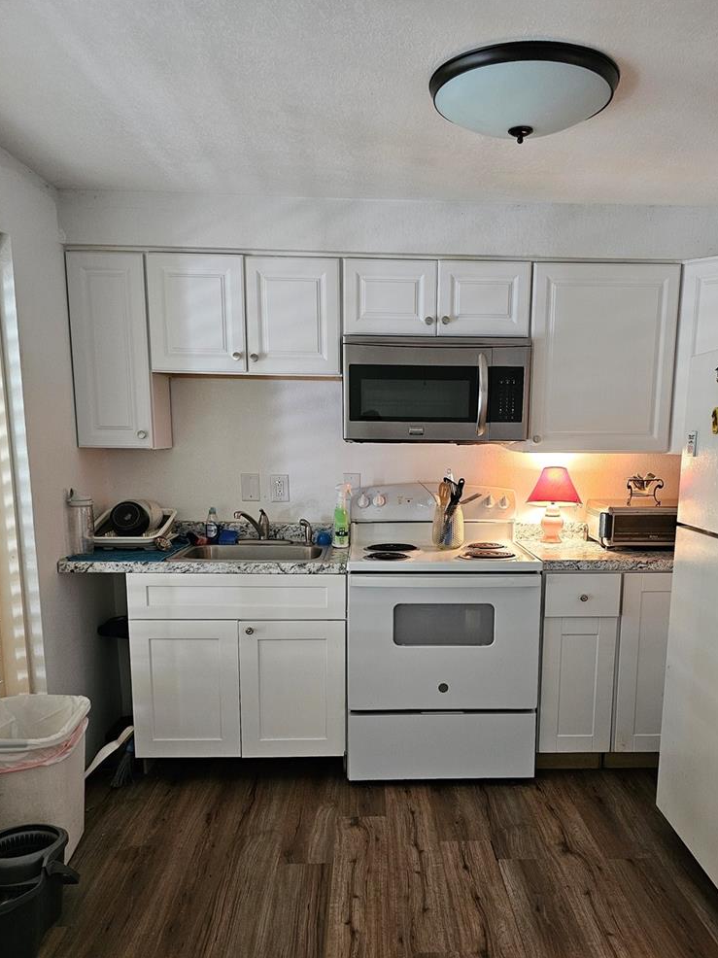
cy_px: 578
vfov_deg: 62.9
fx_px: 775
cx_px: 415
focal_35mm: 28
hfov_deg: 49.5
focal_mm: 6.3
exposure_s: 1/40
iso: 500
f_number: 1.7
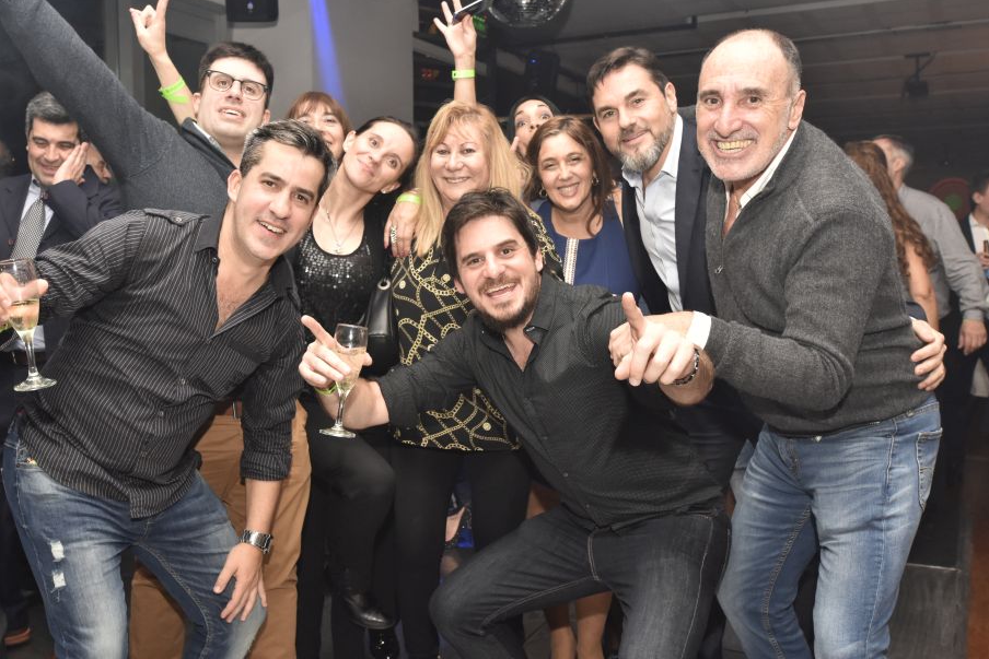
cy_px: 333
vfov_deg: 38.9
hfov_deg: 55.6
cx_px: 437
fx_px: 934
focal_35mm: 34
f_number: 5.6
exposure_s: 1/60
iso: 1000
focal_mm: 20
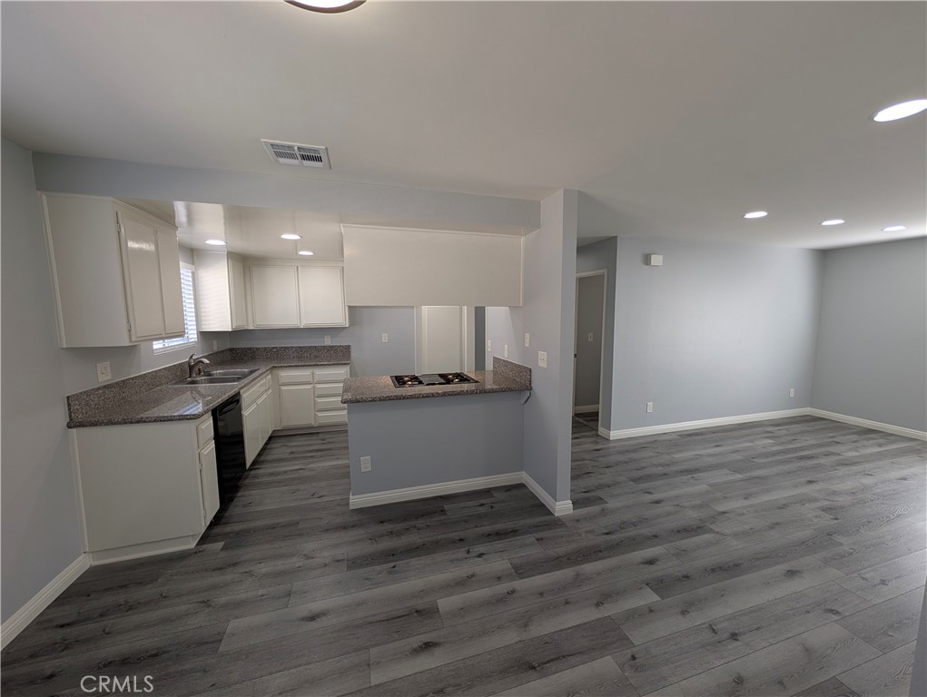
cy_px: 348
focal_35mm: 12
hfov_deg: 110.5
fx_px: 322
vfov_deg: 94.6
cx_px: 464
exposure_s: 1/120
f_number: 1.7
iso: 47
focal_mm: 2.02
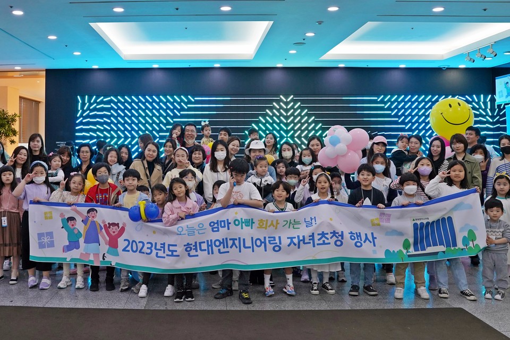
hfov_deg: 73.7
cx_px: 255
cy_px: 170
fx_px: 340
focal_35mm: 24
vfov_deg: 53.1
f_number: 4
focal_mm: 24
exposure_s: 1/160
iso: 1000
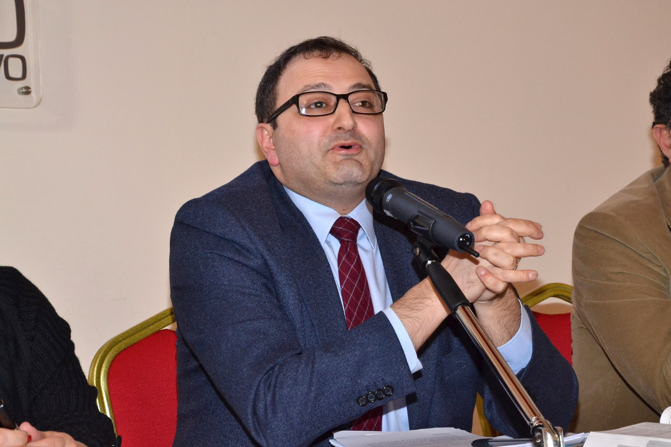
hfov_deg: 20.6
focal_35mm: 99
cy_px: 224
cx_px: 336
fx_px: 1845
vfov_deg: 13.8
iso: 1600
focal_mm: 66
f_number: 8
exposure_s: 1/60
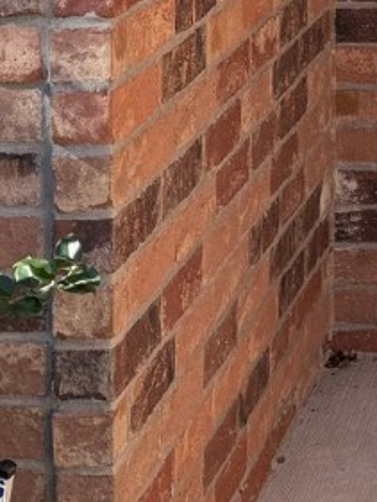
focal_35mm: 131
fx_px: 1901
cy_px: -213
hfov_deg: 10.4
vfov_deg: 14.2
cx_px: 754
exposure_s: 1/1653
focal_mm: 6.76
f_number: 1.78
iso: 80
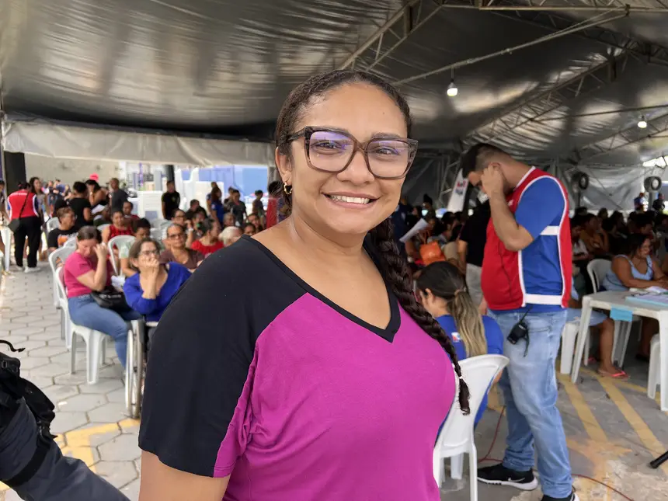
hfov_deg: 67.3
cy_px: 250
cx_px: 334
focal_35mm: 26
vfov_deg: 53.1
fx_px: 502
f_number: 1.5
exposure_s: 1/705
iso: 50
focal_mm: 5.7
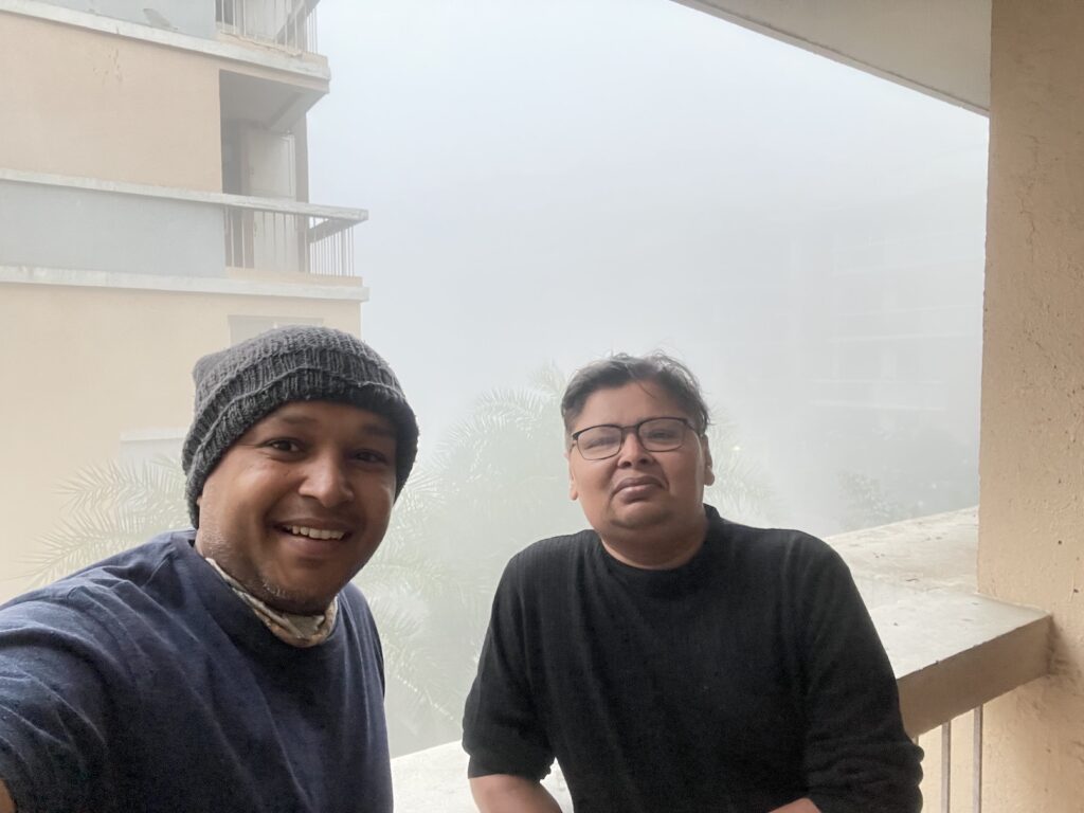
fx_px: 720
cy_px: 406
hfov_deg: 73.9
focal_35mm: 23
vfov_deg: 58.9
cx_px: 542
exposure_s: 1/50
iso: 320
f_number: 2.2
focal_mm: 2.71
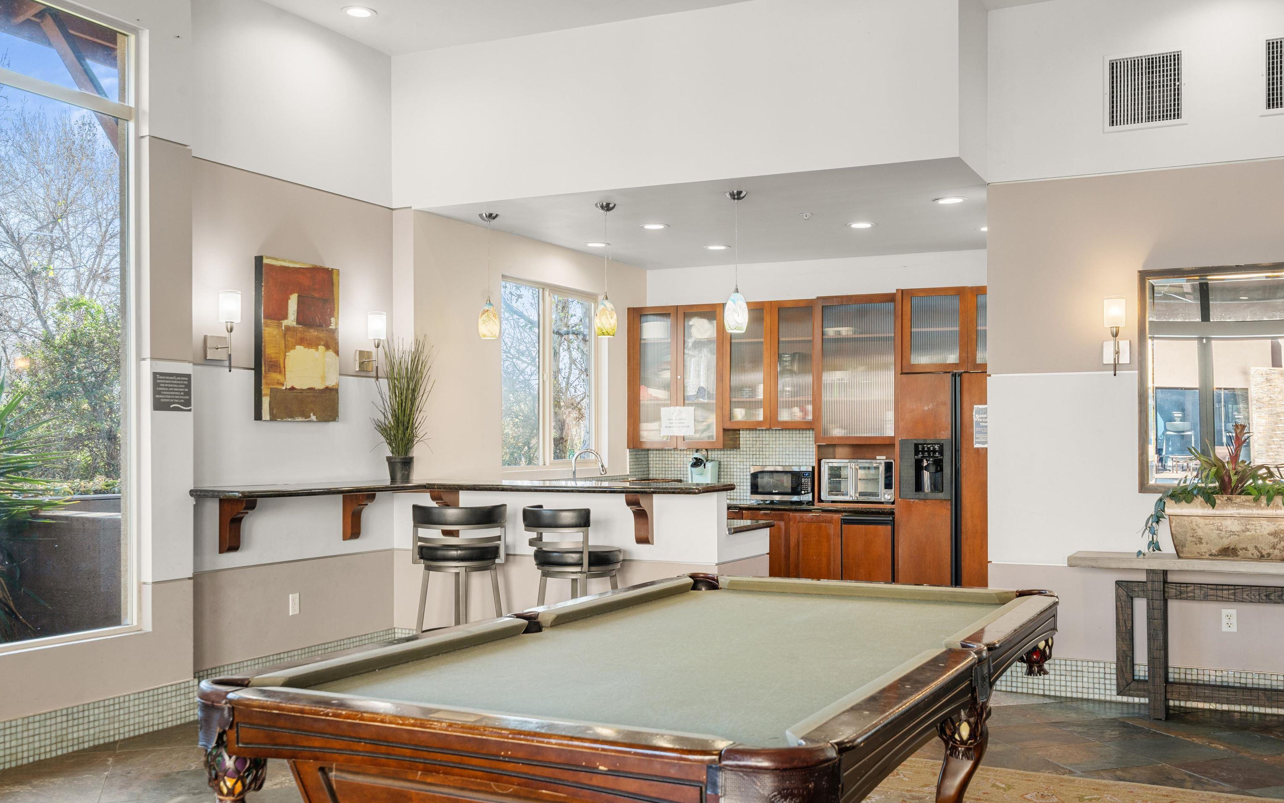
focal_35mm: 36
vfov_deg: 35.3
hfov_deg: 54.0
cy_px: 423
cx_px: 646
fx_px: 1260
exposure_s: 1/8
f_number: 9
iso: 250
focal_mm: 35
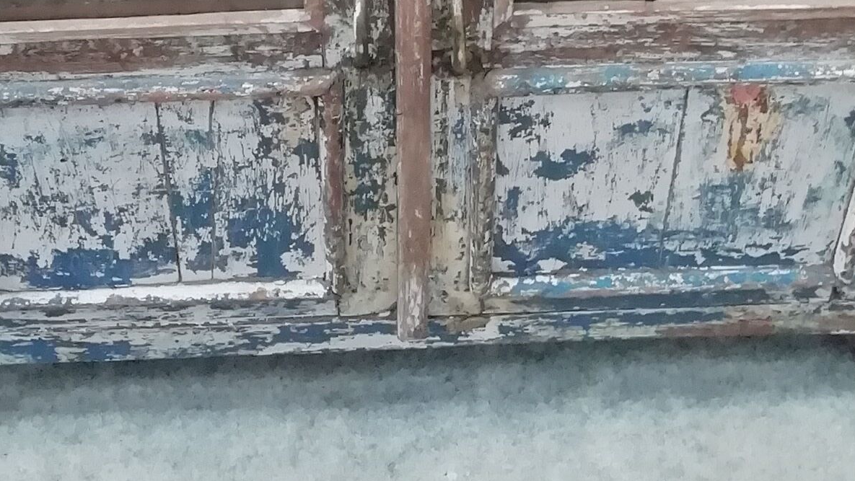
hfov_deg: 27.2
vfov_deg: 13.7
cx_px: 374
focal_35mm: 78
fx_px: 1769
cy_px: -400
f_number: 2.2
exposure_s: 1/33.3
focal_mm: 3.46
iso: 200
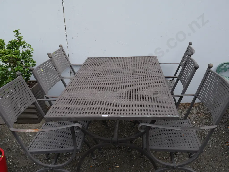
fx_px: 225
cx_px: 114
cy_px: 86
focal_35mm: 34
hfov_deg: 53.9
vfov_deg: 41.8
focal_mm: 17
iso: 200
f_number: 5.6
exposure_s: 1/250
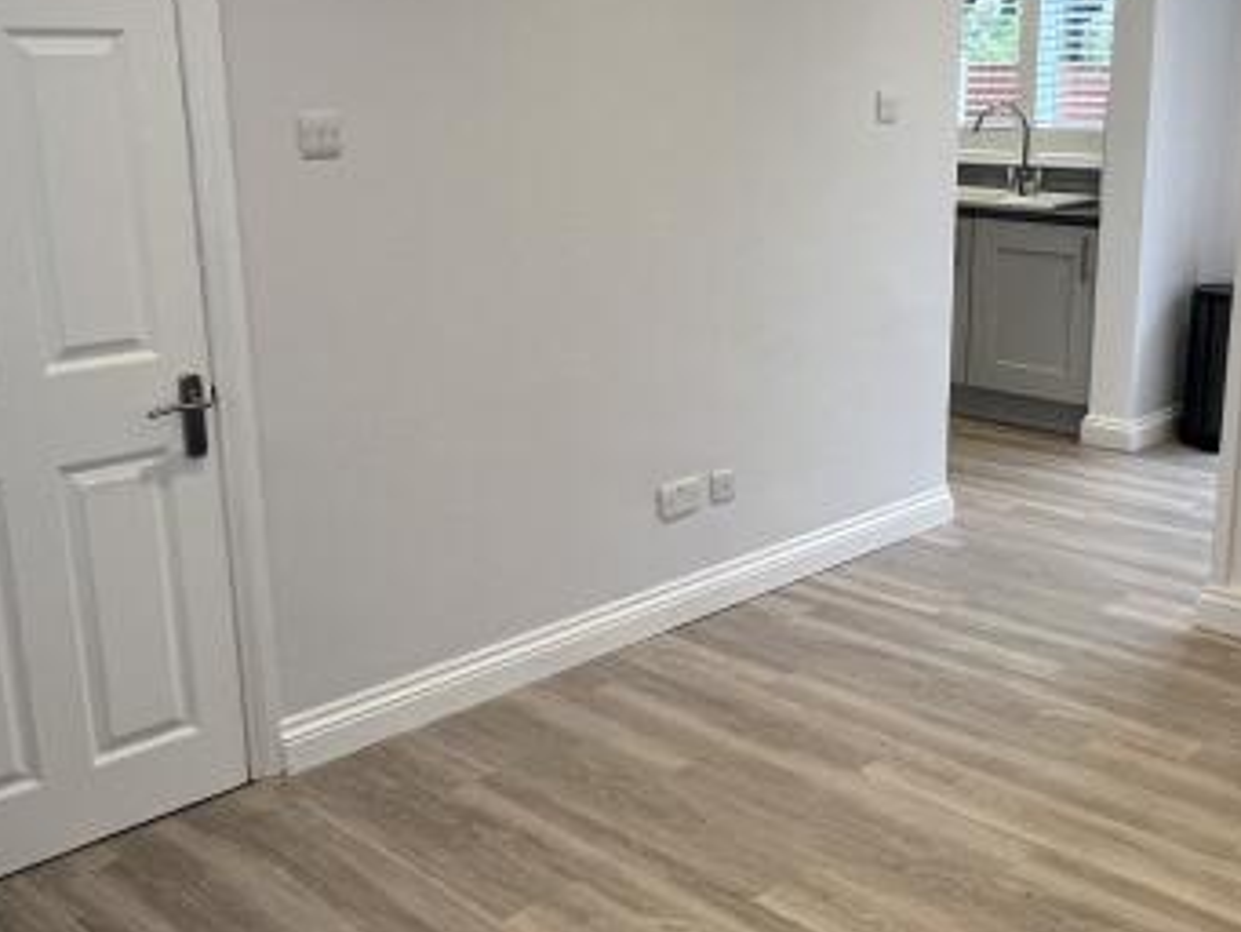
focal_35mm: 39
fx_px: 1399
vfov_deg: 36.8
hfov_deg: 47.6
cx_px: 735
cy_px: 470
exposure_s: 1/100
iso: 125
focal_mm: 1.57
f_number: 1.8
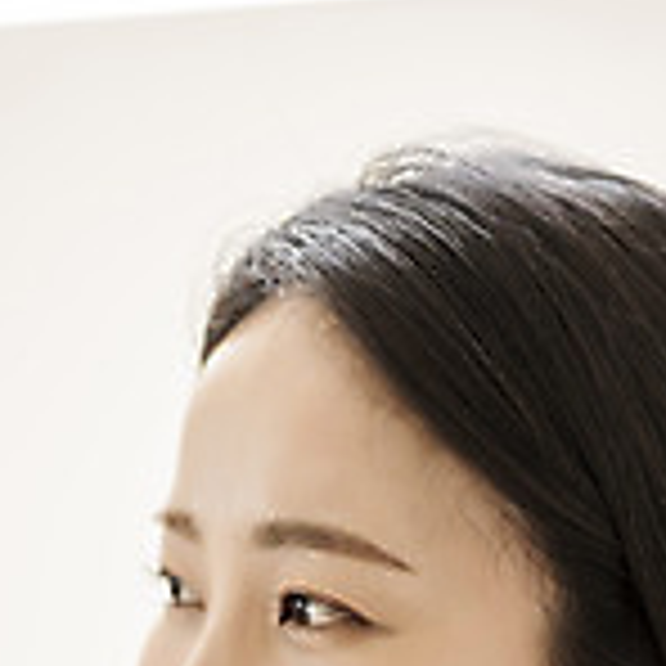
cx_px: 412
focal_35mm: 195
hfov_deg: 9.0
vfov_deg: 8.9
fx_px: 4245
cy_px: 720
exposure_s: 1/250
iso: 125
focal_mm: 85
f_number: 2
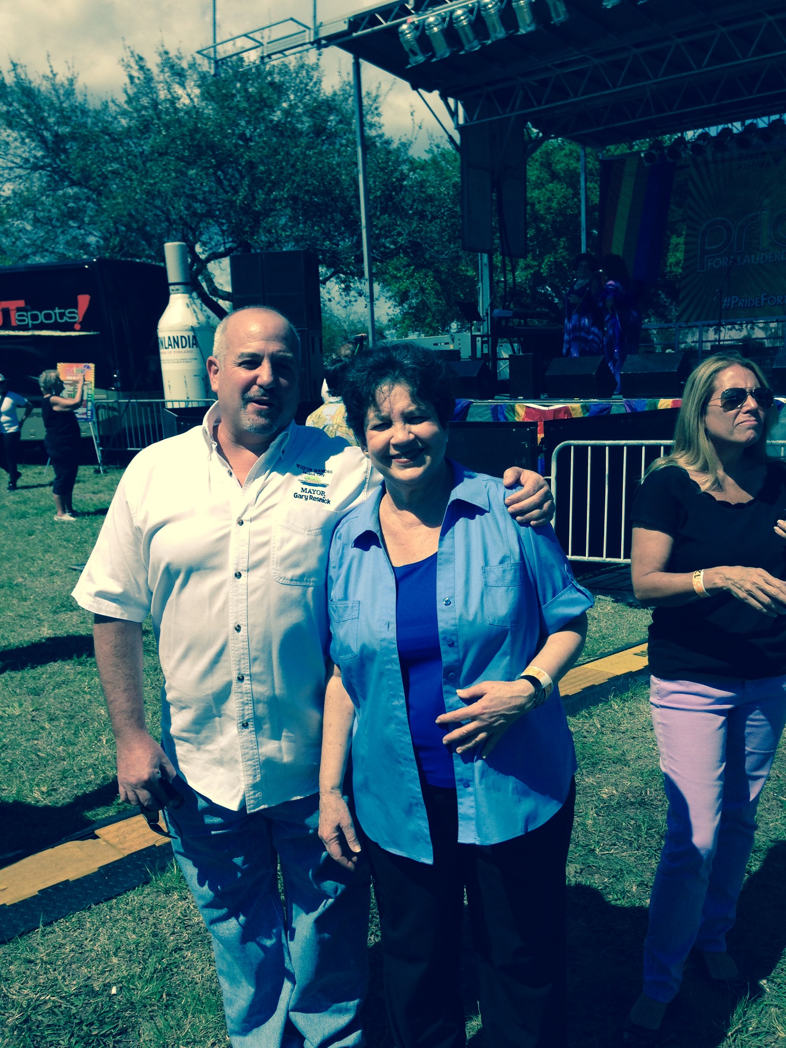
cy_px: 524
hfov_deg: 42.9
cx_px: 393
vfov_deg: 55.4
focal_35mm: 33
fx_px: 999
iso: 50
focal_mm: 4.12
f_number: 2.4
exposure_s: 1/2710
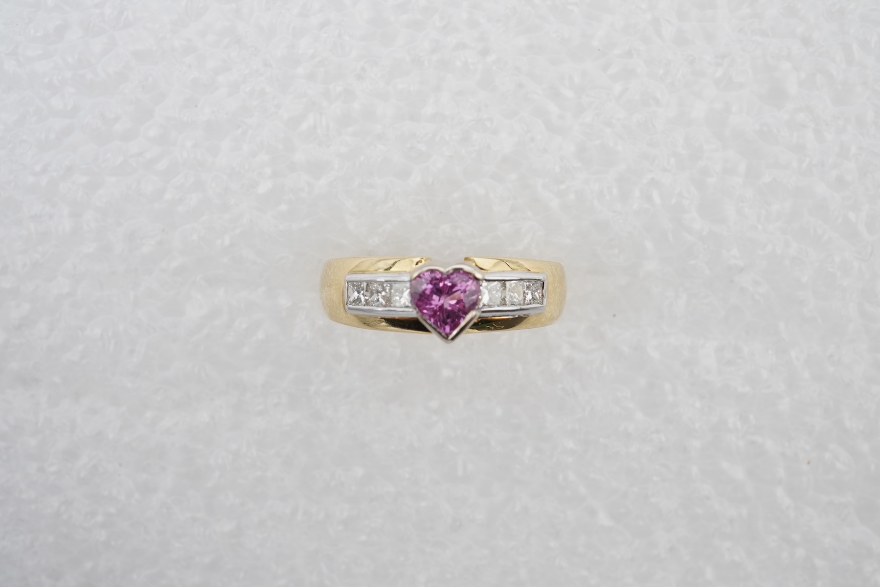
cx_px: 440
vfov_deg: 29.9
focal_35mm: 45
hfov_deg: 43.6
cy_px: 294
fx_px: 1100
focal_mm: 30
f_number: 16
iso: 640
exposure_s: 1/125
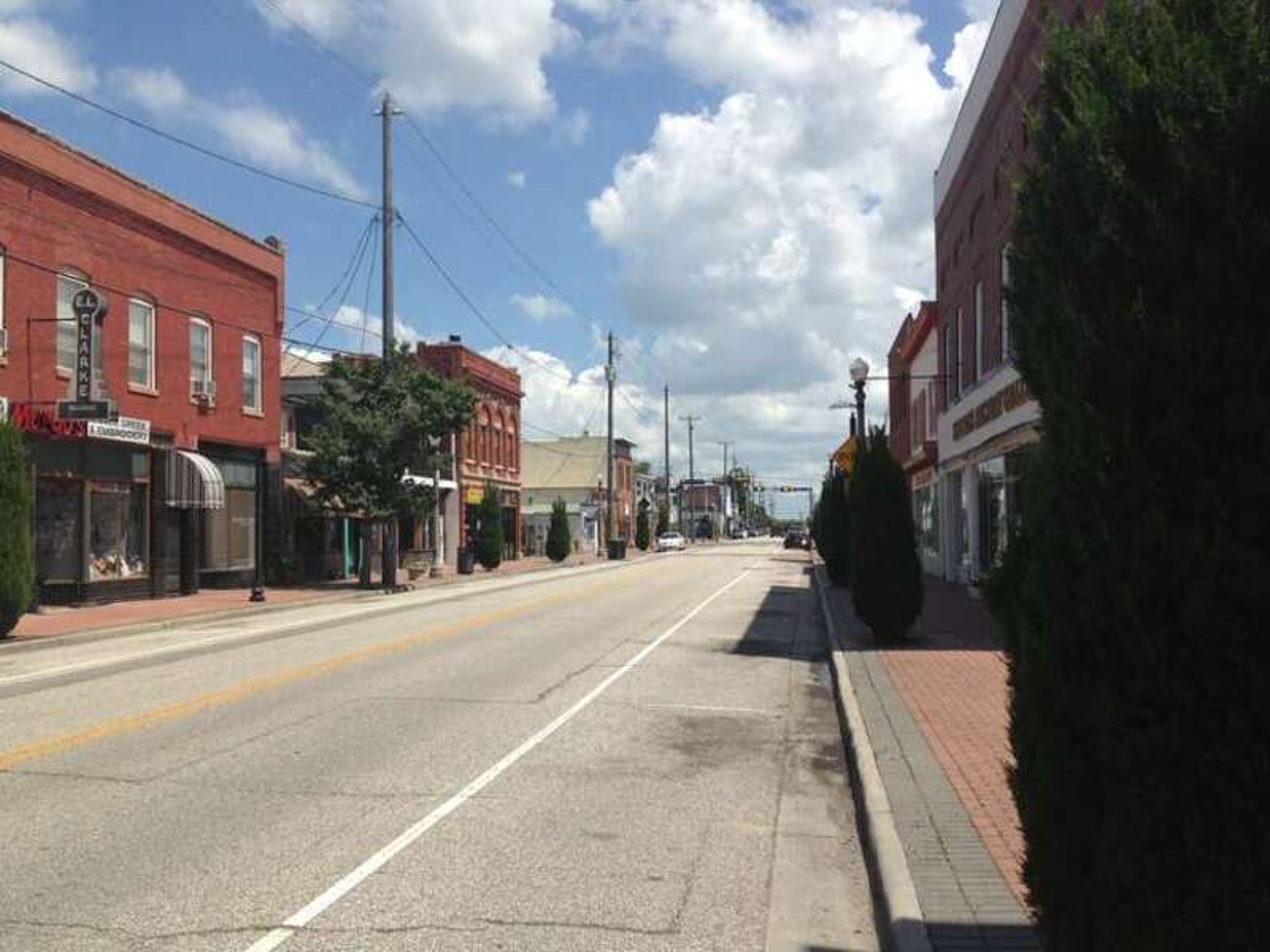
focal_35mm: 33
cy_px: 476
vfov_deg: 42.9
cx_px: 635
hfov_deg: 55.4
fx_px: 1211
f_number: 2.4
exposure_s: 1/1869
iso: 50
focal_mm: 4.13
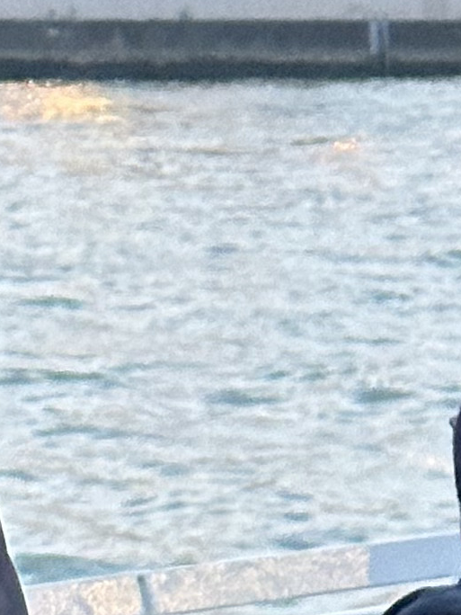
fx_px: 5025
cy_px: -139
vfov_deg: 6.9
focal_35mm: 283
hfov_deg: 5.2
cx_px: -183
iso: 400
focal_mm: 6.86
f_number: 1.78
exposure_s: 1/33
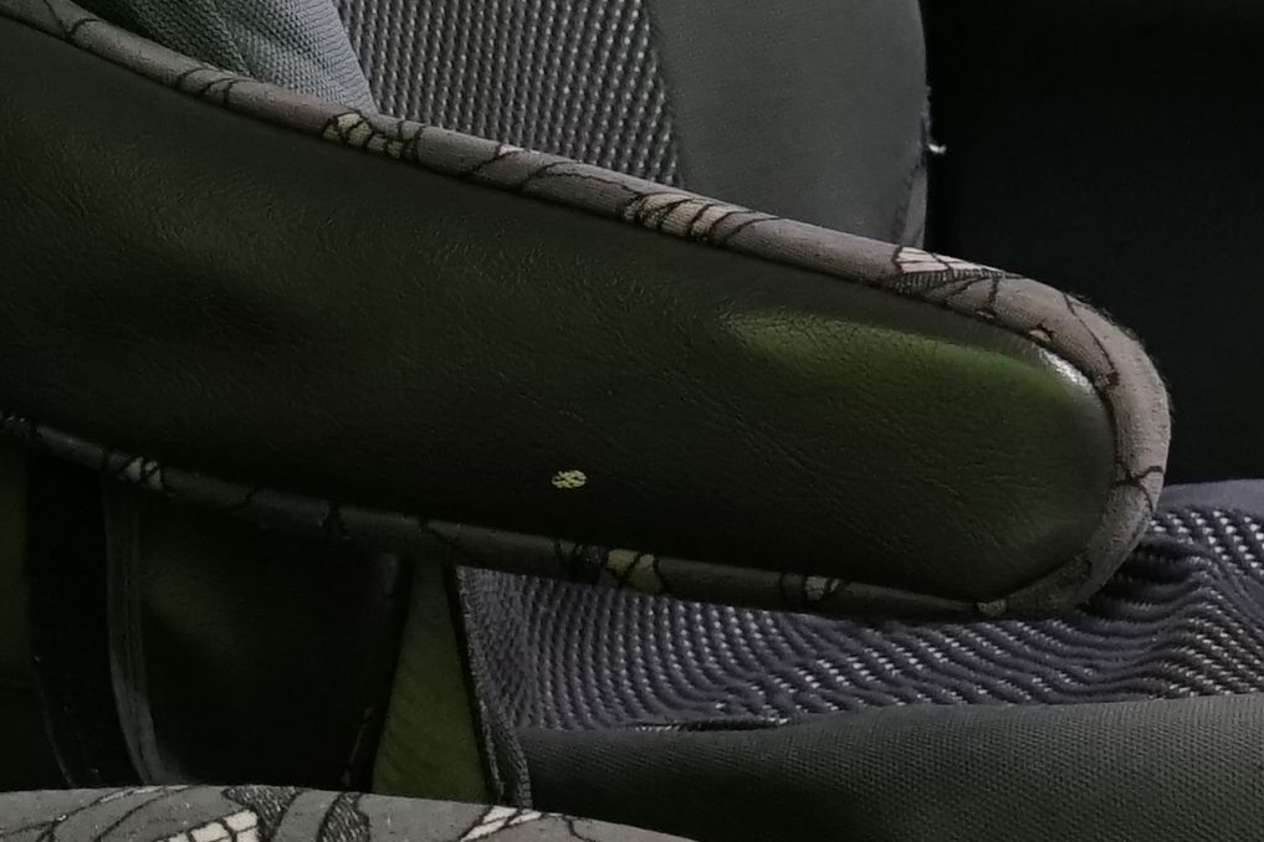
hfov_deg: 11.4
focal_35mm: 177
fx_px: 6214
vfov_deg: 7.8
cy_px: 365
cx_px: -131
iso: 1600
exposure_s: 1/25
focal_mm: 30
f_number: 6.3
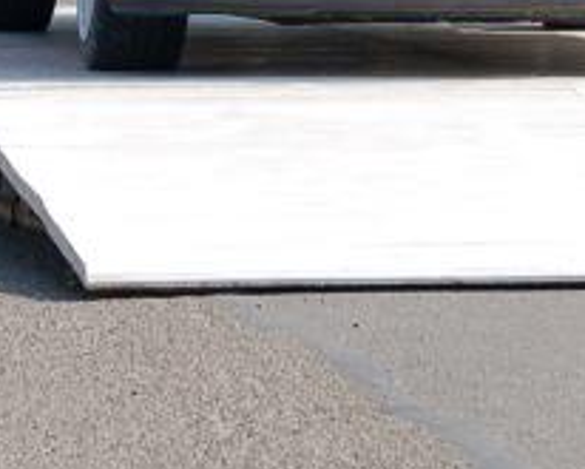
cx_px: 531
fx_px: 8713
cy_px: -456
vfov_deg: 3.1
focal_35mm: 503
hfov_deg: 3.8
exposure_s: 1/250
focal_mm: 72
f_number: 10
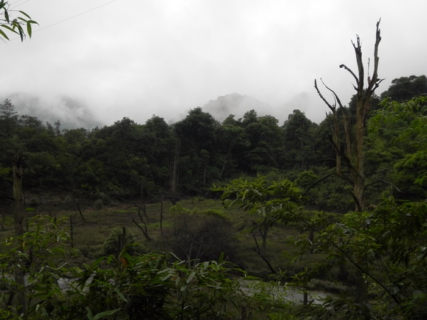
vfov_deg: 42.9
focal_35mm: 33
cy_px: 160
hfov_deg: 55.4
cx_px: 214
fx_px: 407
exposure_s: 1/121
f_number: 4.5
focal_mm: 5.9
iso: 160
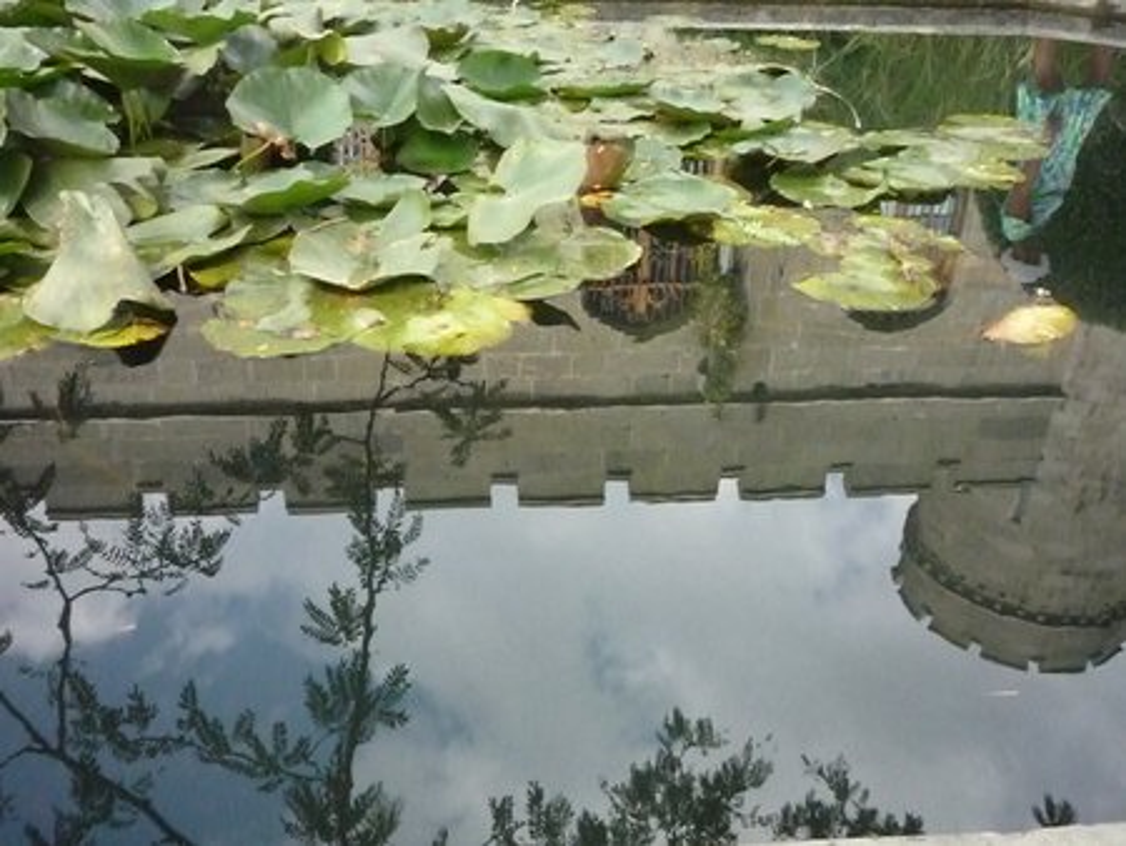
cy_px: 423
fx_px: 1041
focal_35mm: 32
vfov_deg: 44.2
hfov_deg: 56.8
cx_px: 563
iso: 1600
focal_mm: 5.2
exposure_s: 1/640
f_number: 5.6
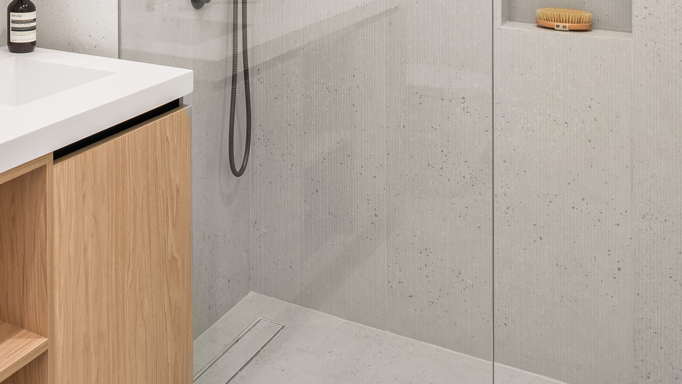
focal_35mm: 49
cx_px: 45
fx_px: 886
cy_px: -196
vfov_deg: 20.7
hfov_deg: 38.6
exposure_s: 1/1.25
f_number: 14
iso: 400
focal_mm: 17
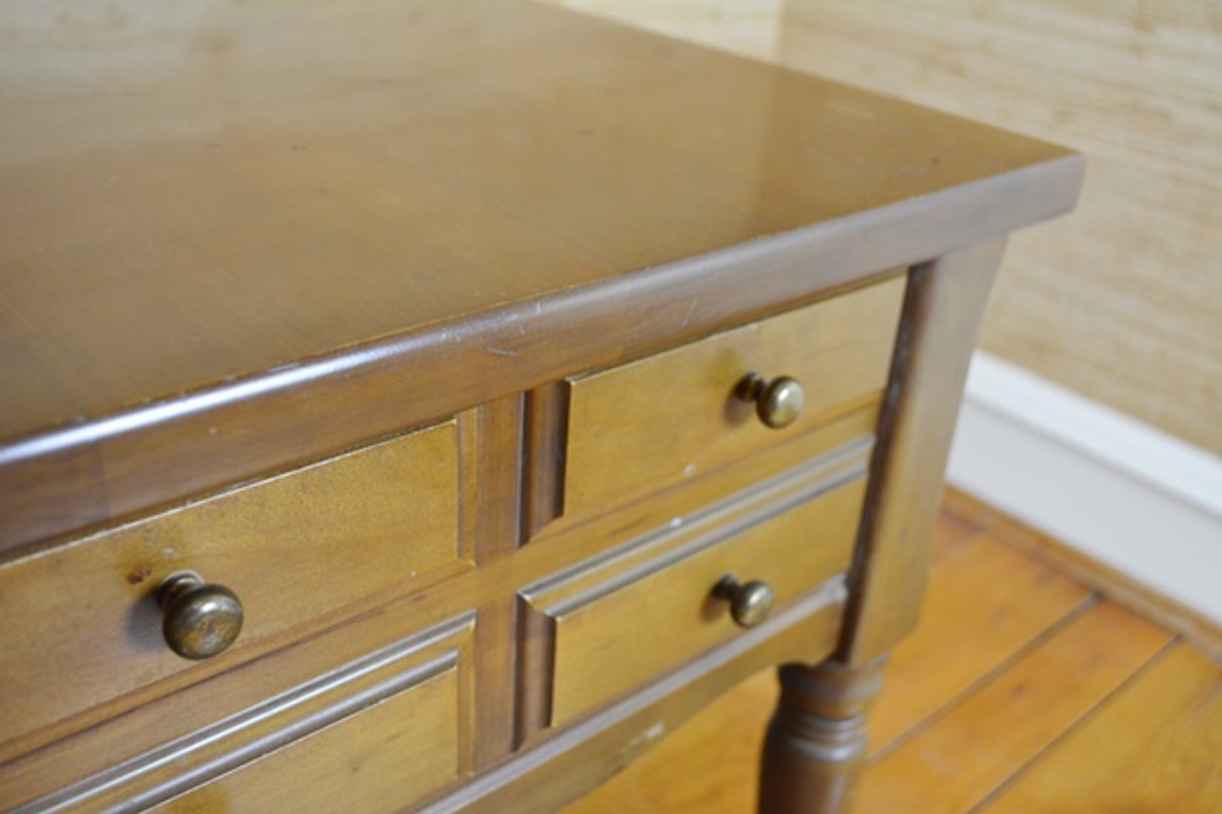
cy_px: 407
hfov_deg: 53.1
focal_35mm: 36
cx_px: 611
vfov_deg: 36.9
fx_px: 1222
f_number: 4
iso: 800
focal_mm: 24
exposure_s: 1/40
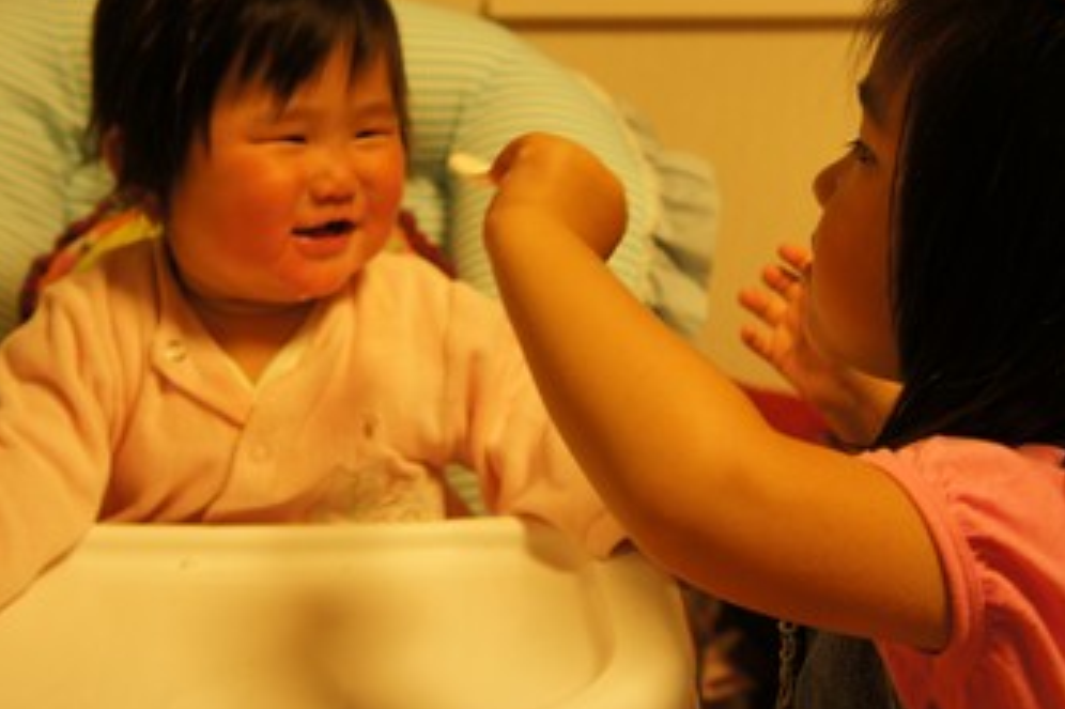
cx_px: 433
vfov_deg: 22.7
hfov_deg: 33.5
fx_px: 1762
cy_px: 314
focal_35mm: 60
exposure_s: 1/40
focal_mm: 33
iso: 500
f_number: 4.5
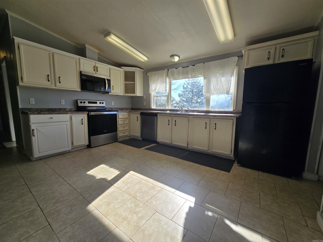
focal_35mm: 13
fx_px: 121
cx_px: 162
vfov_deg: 89.9
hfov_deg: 106.2
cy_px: 121
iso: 50
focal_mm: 2.2
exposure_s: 1/756
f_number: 2.2
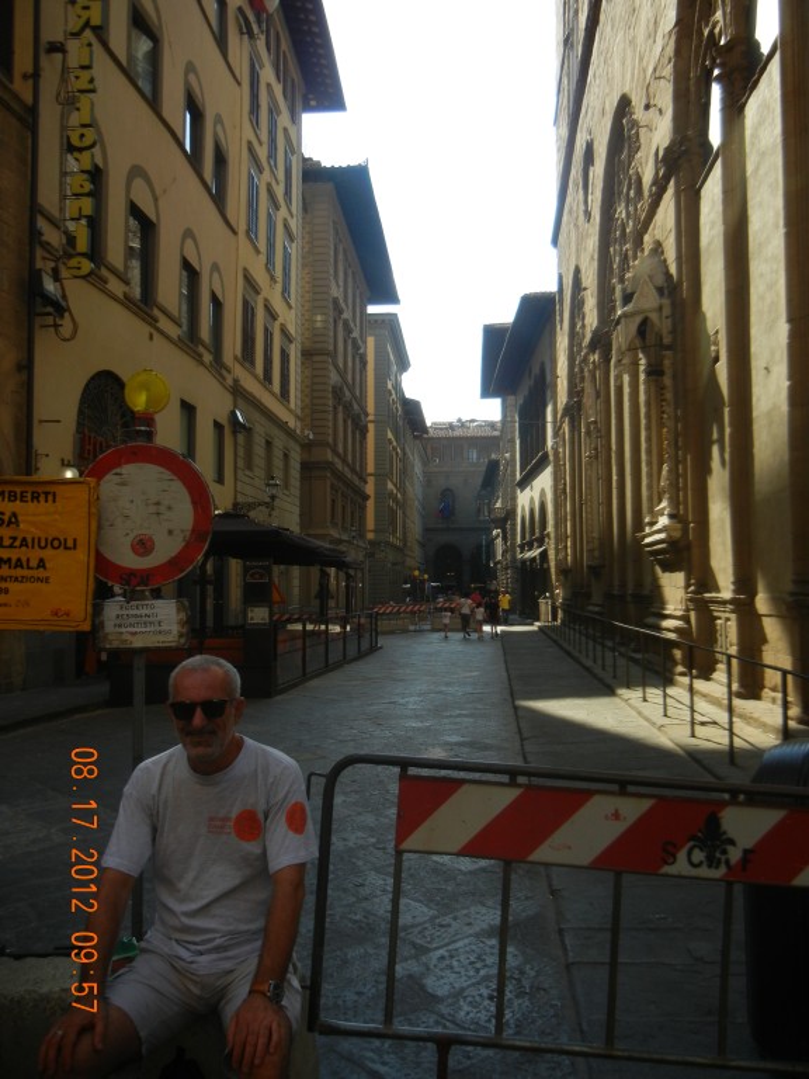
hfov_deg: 46.8
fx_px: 935
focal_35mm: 30
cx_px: 404
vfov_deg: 60.0
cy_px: 540
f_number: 3.5
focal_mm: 5.4
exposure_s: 1/784
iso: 160
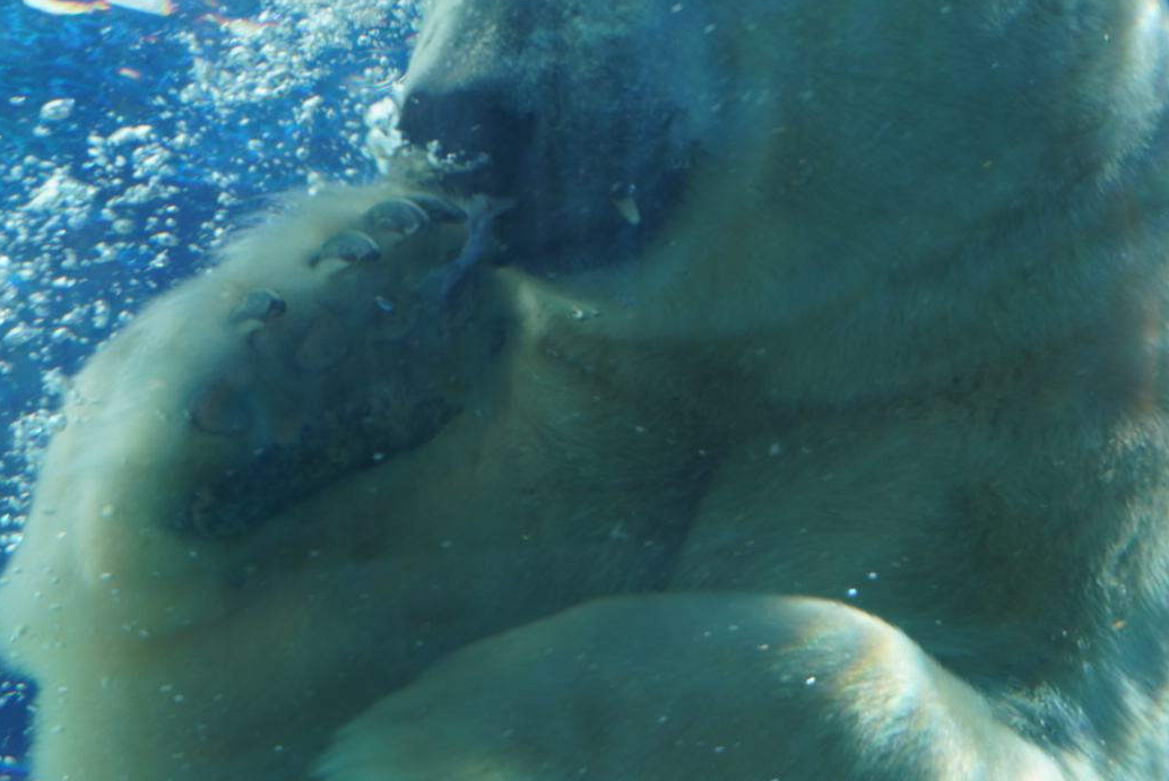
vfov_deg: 18.1
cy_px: 224
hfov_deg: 27.0
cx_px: 510
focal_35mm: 75
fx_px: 2437
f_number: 6.3
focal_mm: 32
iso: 100
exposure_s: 1/250
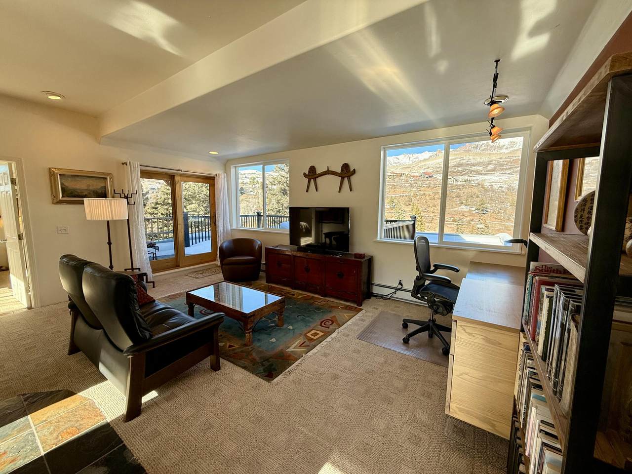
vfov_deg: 85.7
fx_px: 256
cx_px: 316
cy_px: 237
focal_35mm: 14
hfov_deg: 102.1
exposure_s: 1/153
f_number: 2.2
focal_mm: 2.22
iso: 64
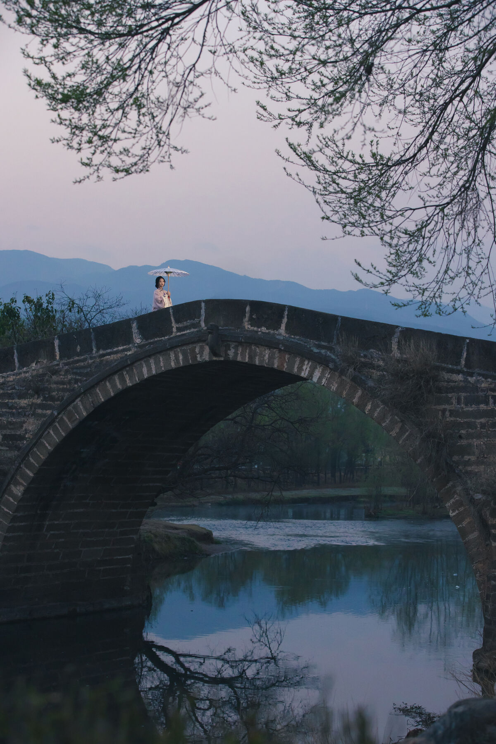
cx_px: 248
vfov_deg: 25.4
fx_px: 1653
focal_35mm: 80
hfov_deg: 17.1
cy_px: 372
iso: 2000
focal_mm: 80
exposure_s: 1/200
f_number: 5
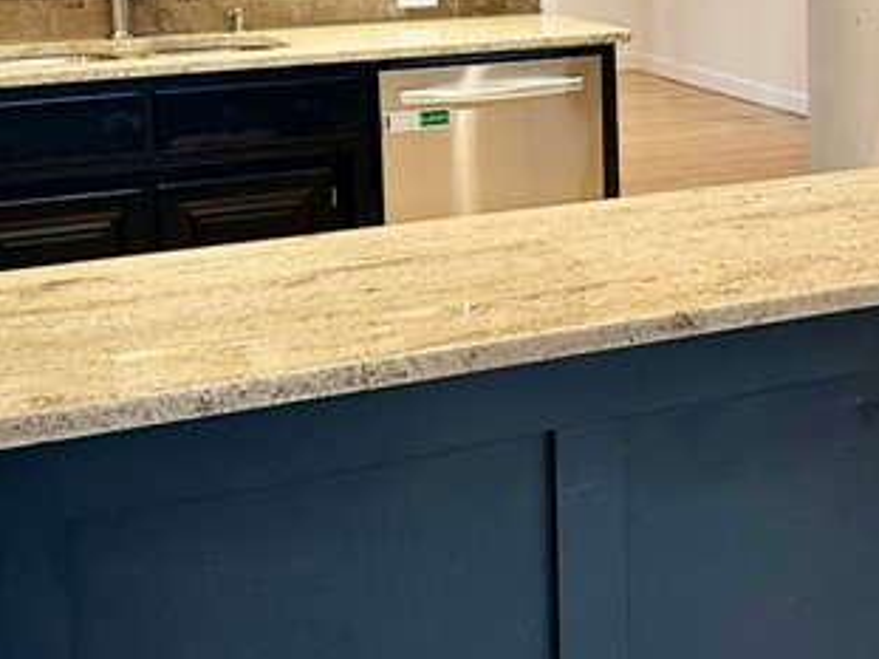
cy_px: 122
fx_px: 2005
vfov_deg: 18.5
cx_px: 947
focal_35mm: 79
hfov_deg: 23.3
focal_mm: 6.86
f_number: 1.78
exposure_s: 1/60
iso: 160
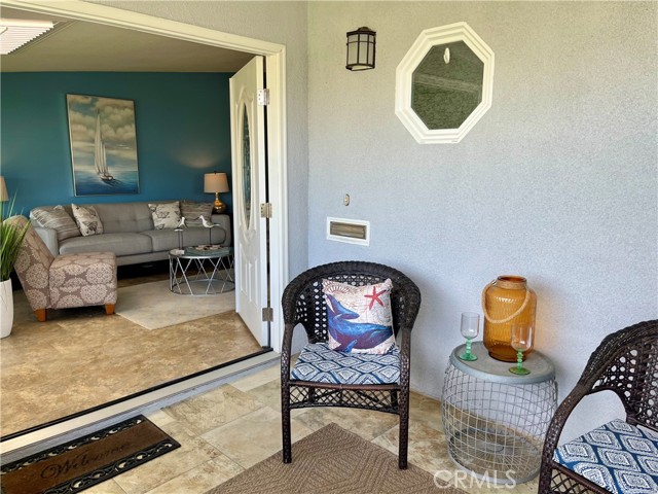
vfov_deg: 53.1
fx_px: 494
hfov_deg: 67.3
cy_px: 247
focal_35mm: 26
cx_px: 329
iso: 40
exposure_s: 1/233
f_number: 1.6
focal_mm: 5.1
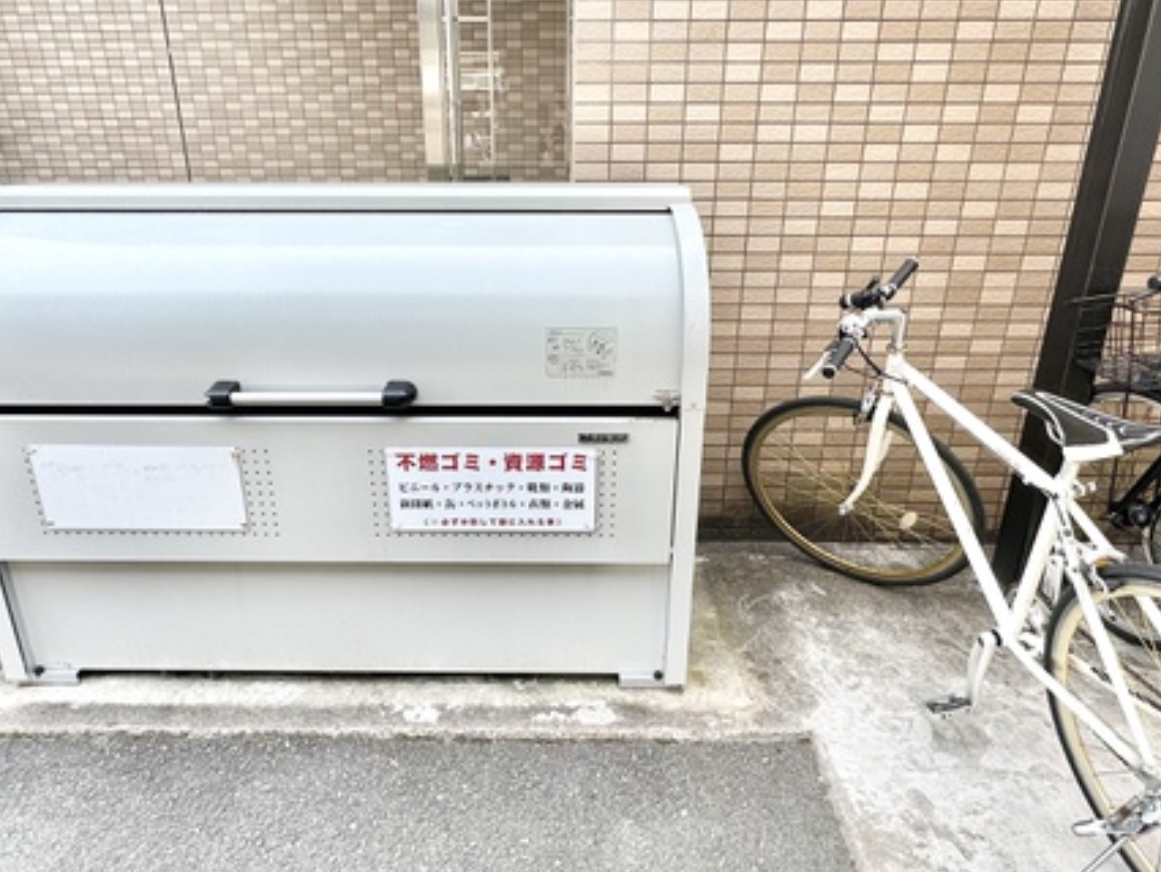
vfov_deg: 58.9
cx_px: 553
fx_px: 772
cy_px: 437
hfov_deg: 73.8
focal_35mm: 23
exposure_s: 1/454
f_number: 2.2
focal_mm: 2.22
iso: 40
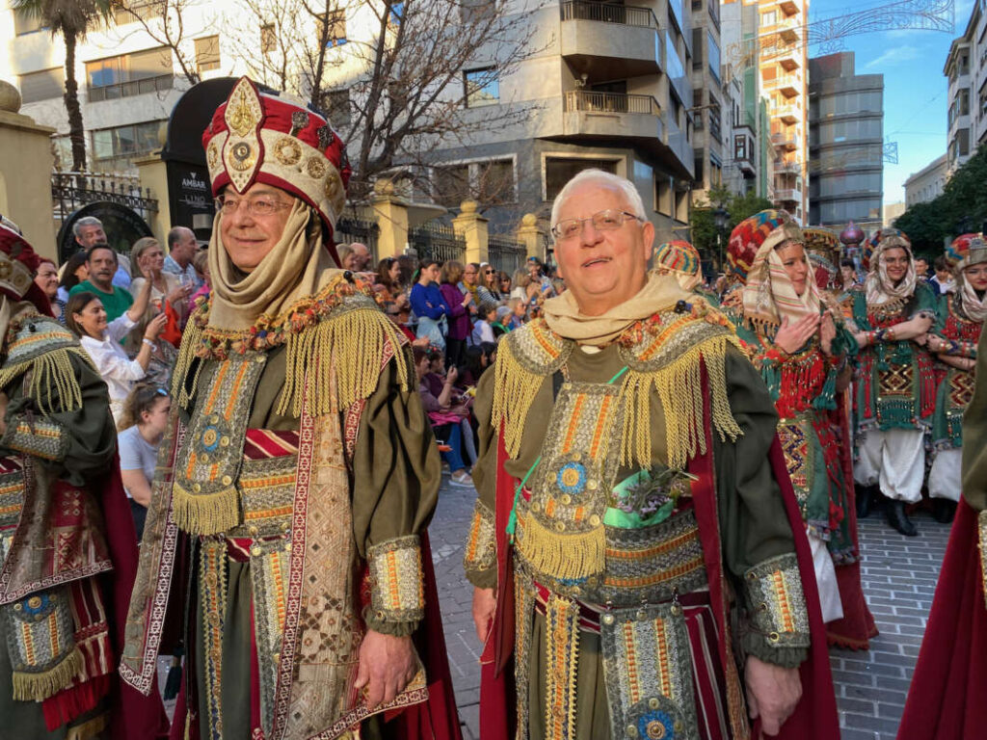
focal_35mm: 26
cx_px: 494
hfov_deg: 67.3
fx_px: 741
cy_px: 370
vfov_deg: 53.1
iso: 32
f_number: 1.8
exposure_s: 1/139
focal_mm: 4.25
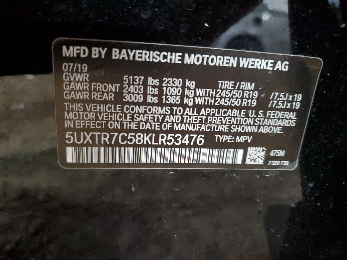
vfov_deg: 53.1
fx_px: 261
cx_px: 174
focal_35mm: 26
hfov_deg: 67.3
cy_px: 130
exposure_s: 1/15
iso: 347
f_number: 1.5
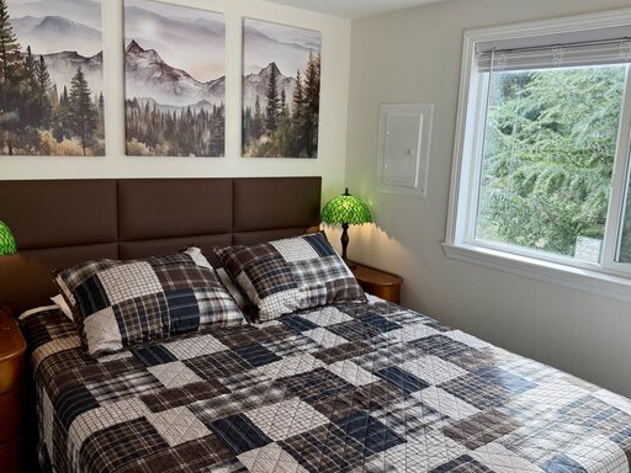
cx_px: 323
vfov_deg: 46.8
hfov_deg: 60.0
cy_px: 227
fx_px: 547
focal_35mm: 30
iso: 125
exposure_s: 1/207
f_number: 1.78
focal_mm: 6.76
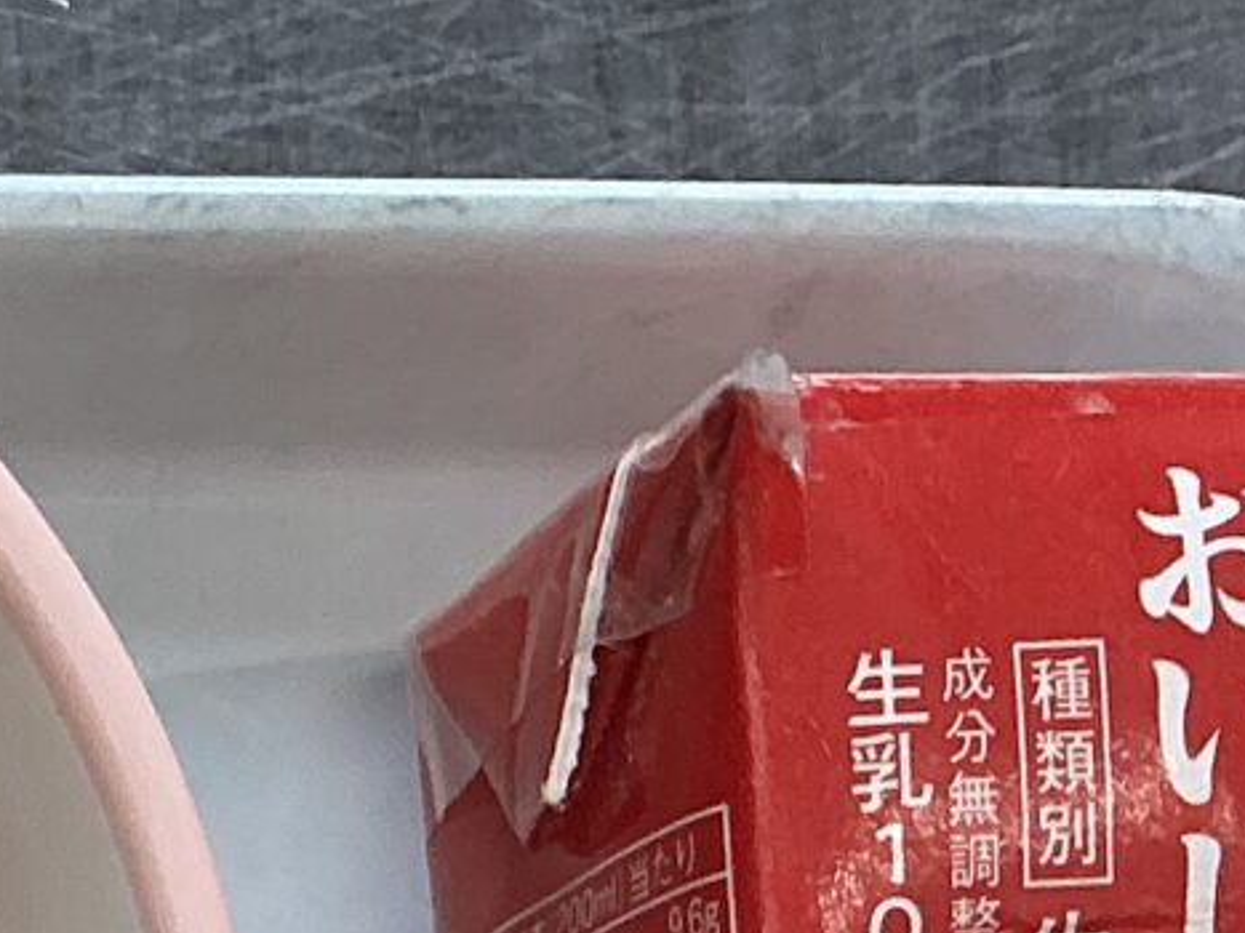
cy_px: 2340
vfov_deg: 8.4
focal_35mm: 159
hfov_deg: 11.4
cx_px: -1085
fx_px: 5717
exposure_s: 1/120
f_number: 1.8
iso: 64
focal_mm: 3
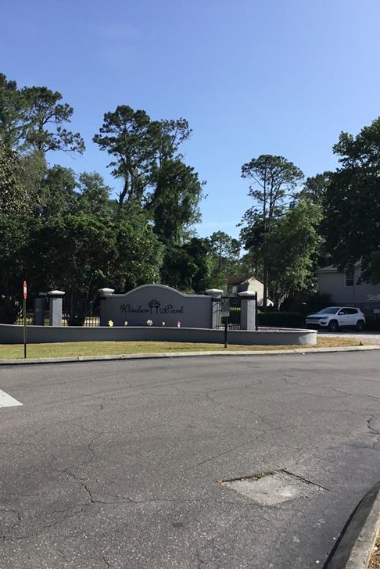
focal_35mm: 34
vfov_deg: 55.8
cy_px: 297
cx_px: 177
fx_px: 538
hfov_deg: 38.9
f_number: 2.4
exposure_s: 1/1404
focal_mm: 3.3
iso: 25
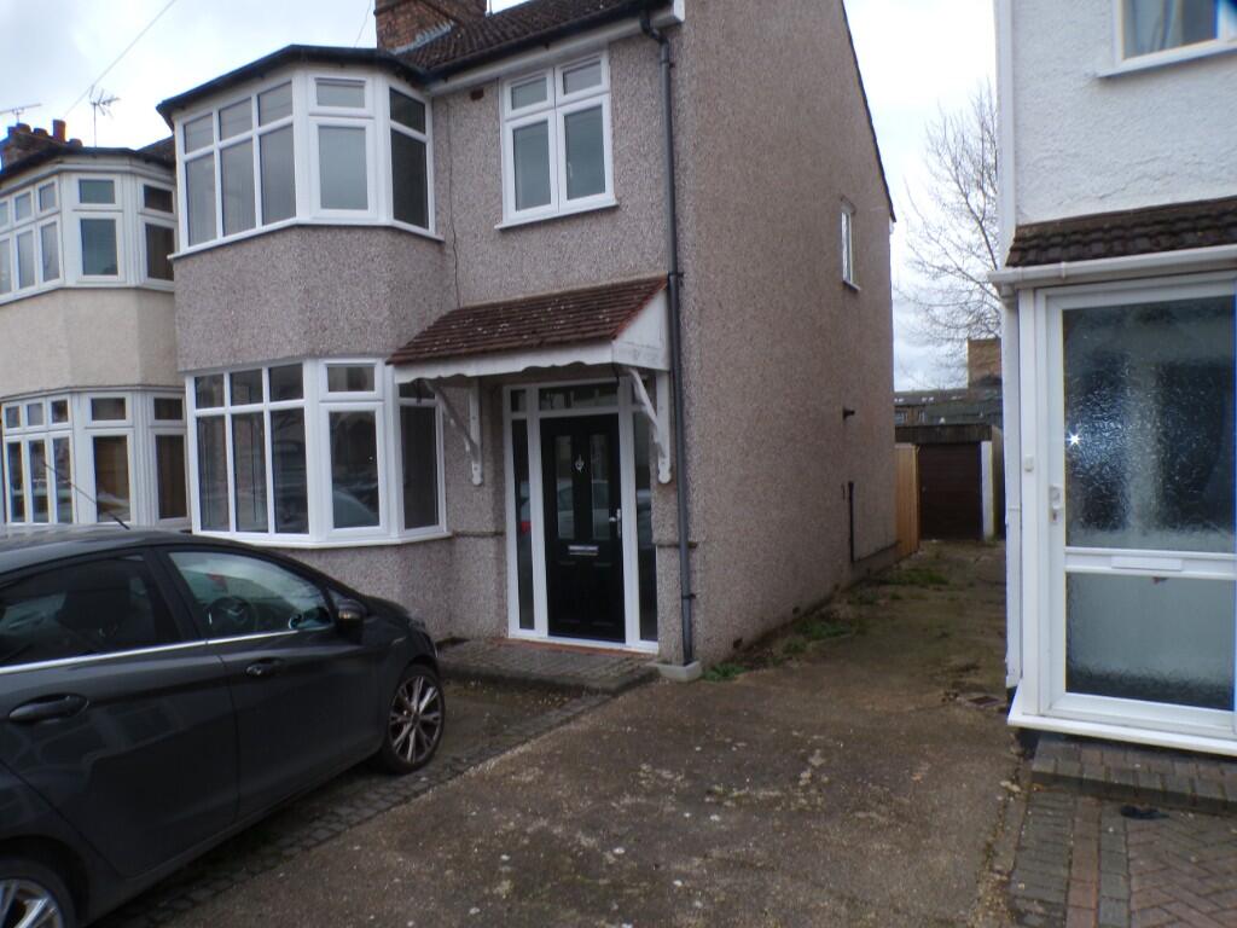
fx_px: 858
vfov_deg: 56.8
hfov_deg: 71.6
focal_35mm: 24
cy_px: 464
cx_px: 618
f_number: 7.7
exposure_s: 1/60
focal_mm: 4.3
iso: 100
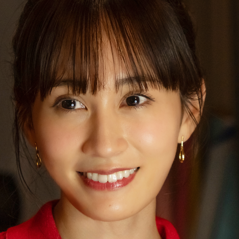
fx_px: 1968
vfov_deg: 6.9
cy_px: 128
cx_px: 112
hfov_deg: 6.9
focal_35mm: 252
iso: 2000
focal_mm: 100
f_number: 6.3
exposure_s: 1/100
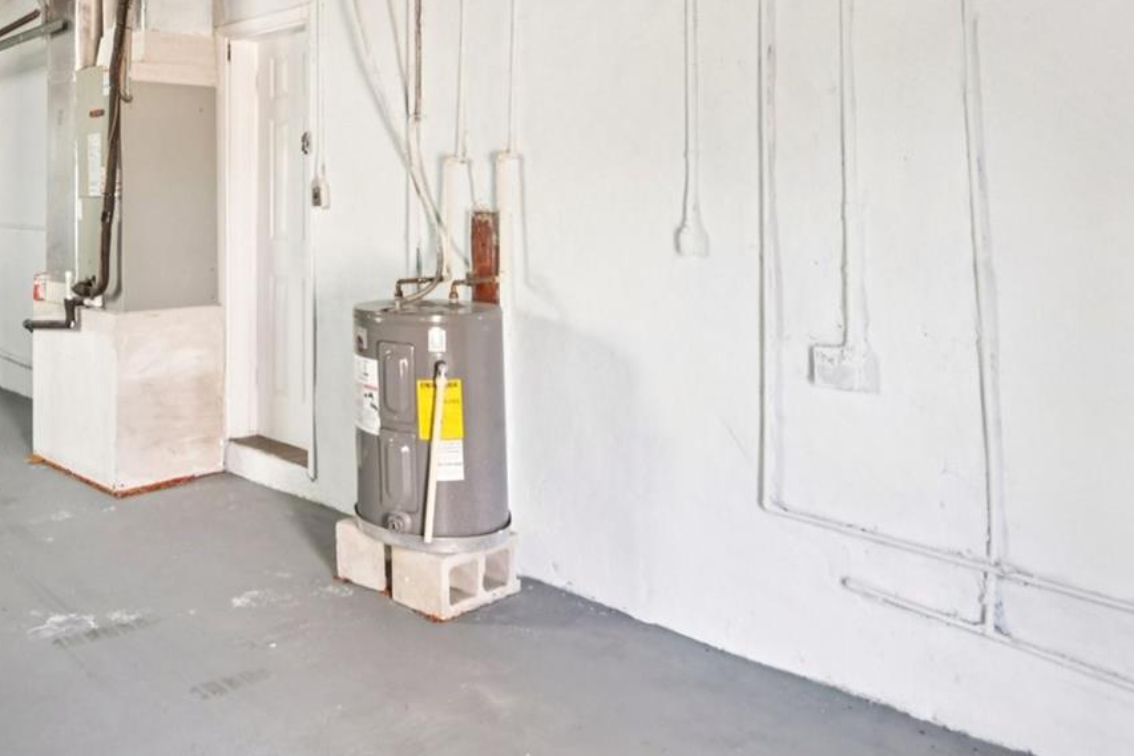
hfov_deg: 56.7
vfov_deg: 42.4
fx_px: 945
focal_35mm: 30
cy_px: 199
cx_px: 203
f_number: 8
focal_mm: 16
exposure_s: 1/10
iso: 400
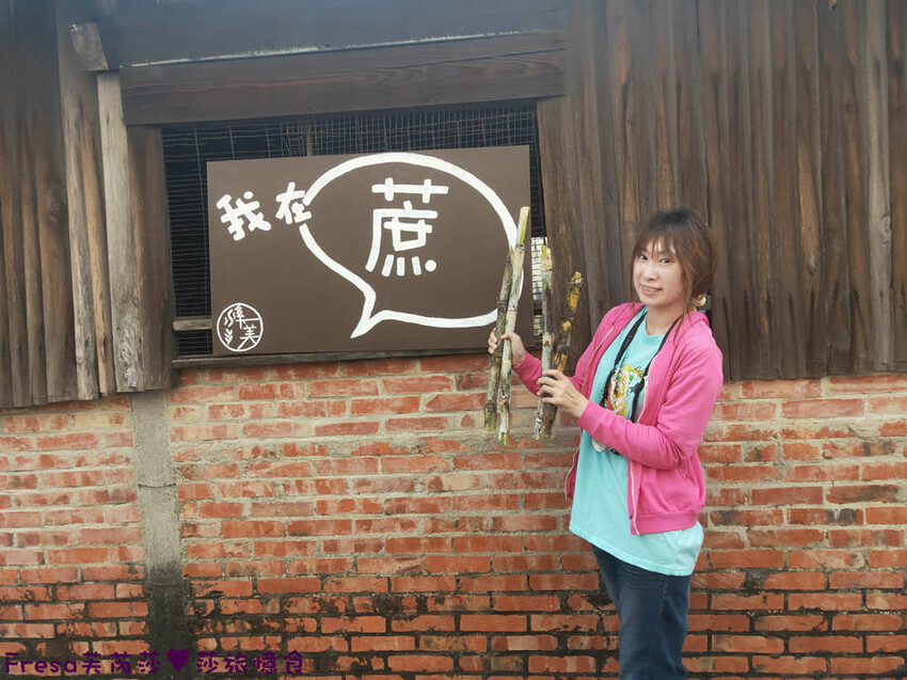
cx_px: 454
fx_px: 602
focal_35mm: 23
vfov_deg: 58.9
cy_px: 340
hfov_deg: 73.9
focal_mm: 3.97
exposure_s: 1/278
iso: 100
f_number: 1.7
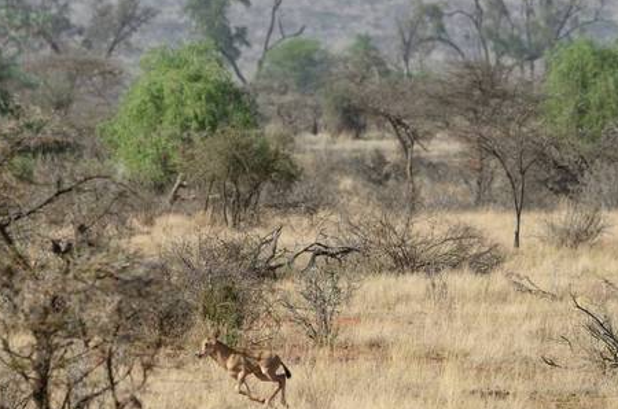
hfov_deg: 3.0
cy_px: 257
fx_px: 11991
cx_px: 225
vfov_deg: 2.0
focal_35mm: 700
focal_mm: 300
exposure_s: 1/640
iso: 200
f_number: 7.1
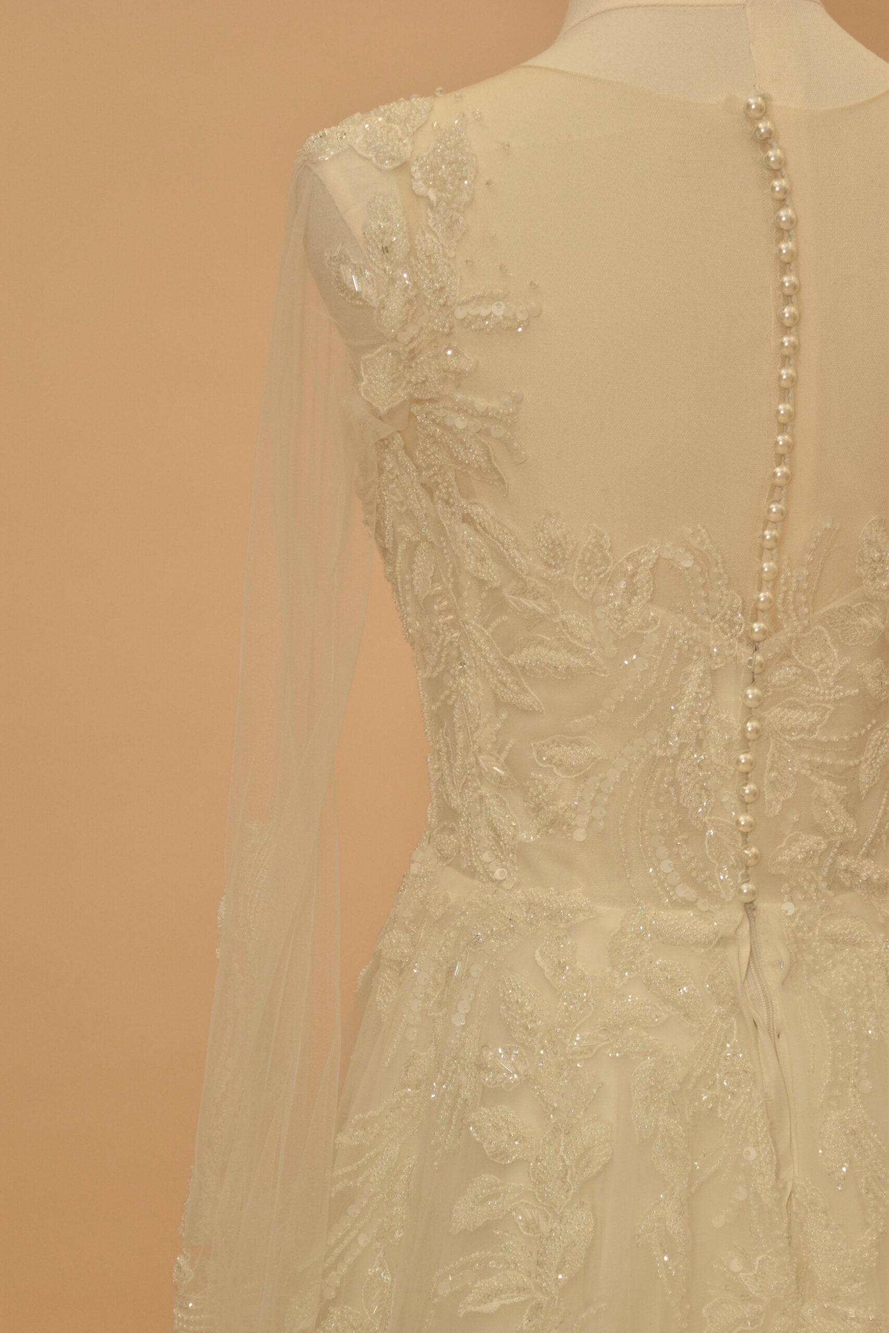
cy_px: 666
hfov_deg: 16.6
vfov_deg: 24.6
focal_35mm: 82
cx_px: 444
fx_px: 3055
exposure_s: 1/80
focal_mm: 55
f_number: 5.6
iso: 250
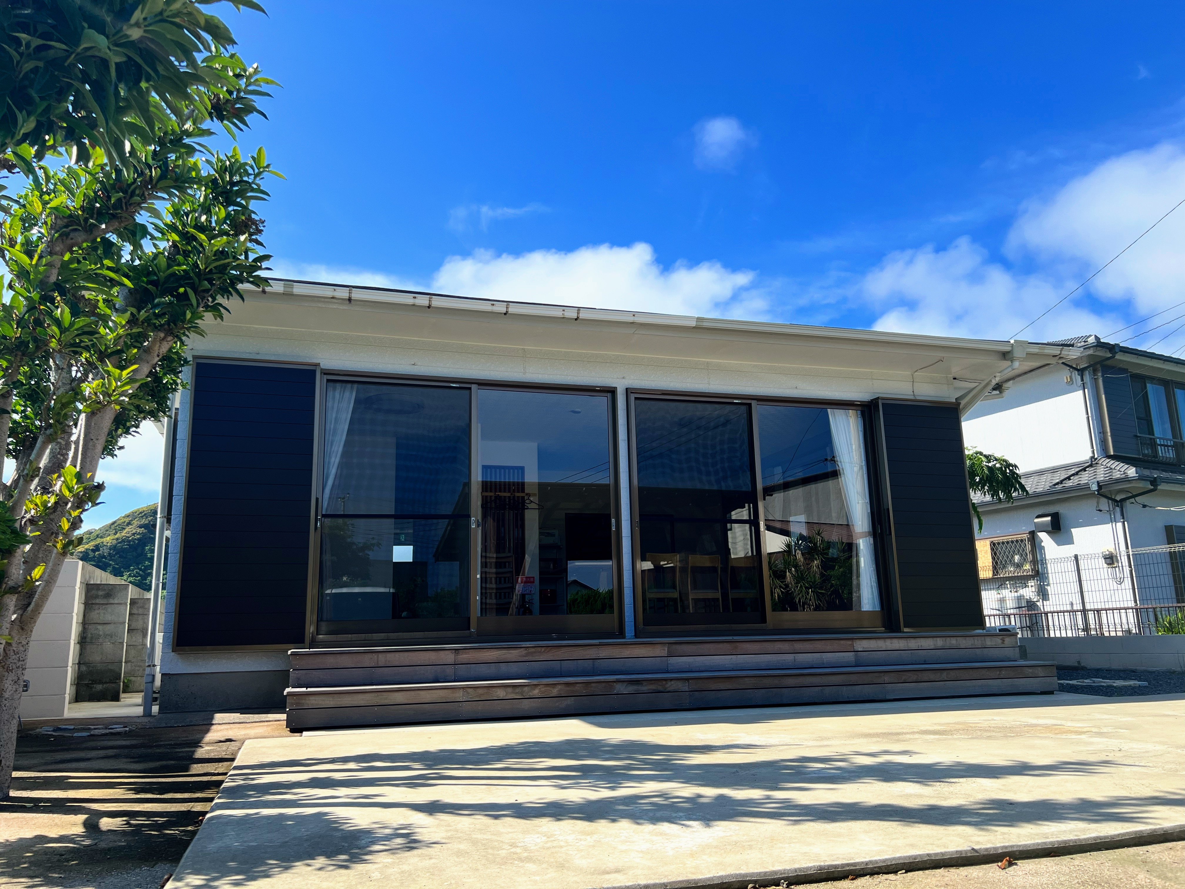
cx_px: 592
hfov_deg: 67.3
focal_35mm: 26
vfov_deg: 53.1
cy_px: 444
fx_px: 890
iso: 50
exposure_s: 1/2695
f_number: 1.5
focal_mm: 5.7
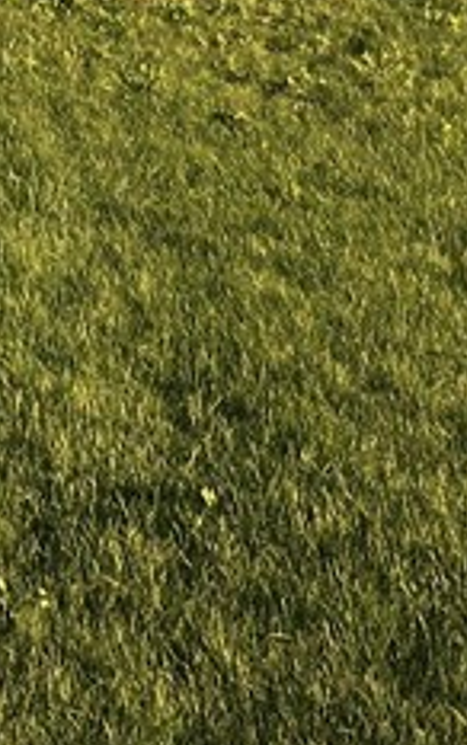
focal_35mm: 135
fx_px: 2744
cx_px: -19
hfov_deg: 9.6
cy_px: -253
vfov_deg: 14.7
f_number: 2.2
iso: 25
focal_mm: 4.15
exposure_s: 1/499
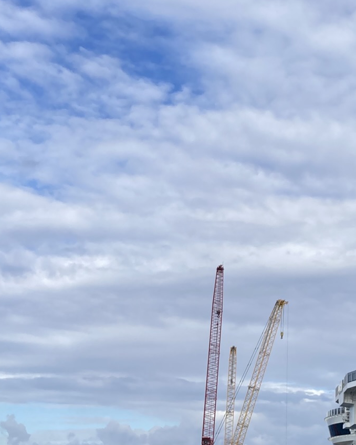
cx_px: 405
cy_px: 182
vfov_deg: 28.7
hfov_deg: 21.8
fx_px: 870
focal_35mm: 66
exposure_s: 1/2315
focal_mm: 3.99
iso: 20
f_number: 1.8
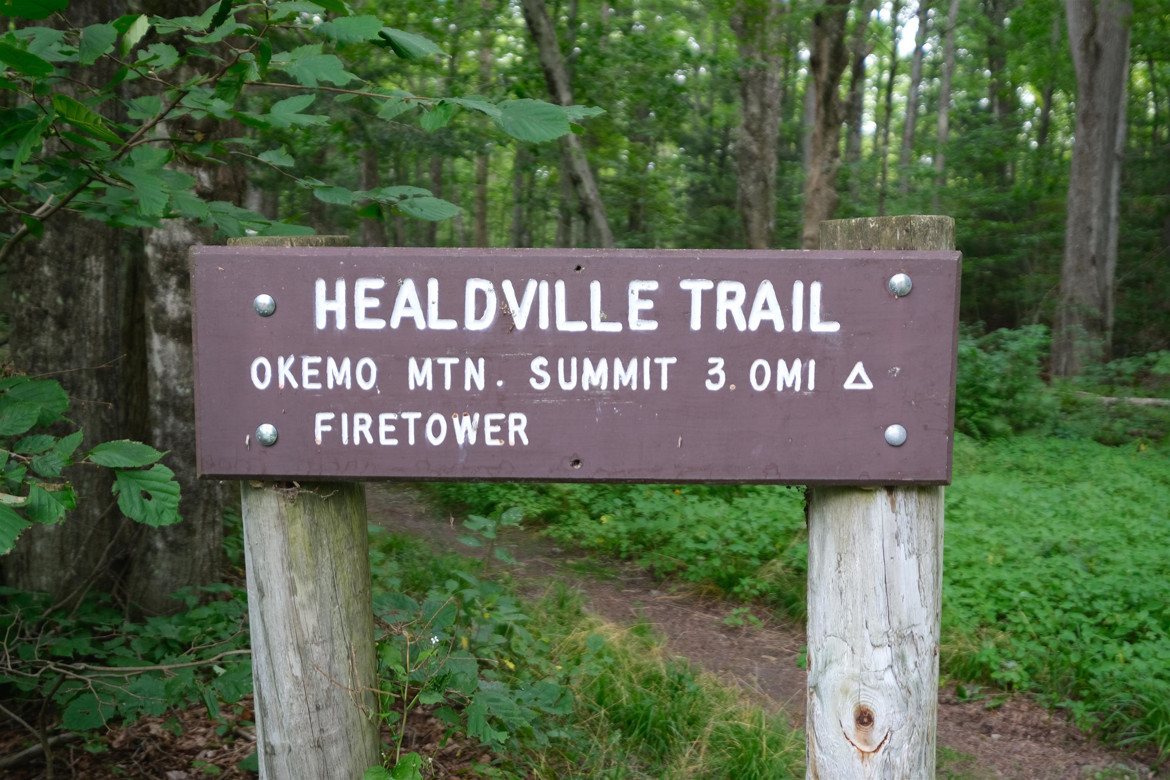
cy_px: 390
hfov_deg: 53.1
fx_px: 1170
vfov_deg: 36.9
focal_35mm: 36
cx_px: 585
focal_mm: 24
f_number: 4
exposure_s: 1/34
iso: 250
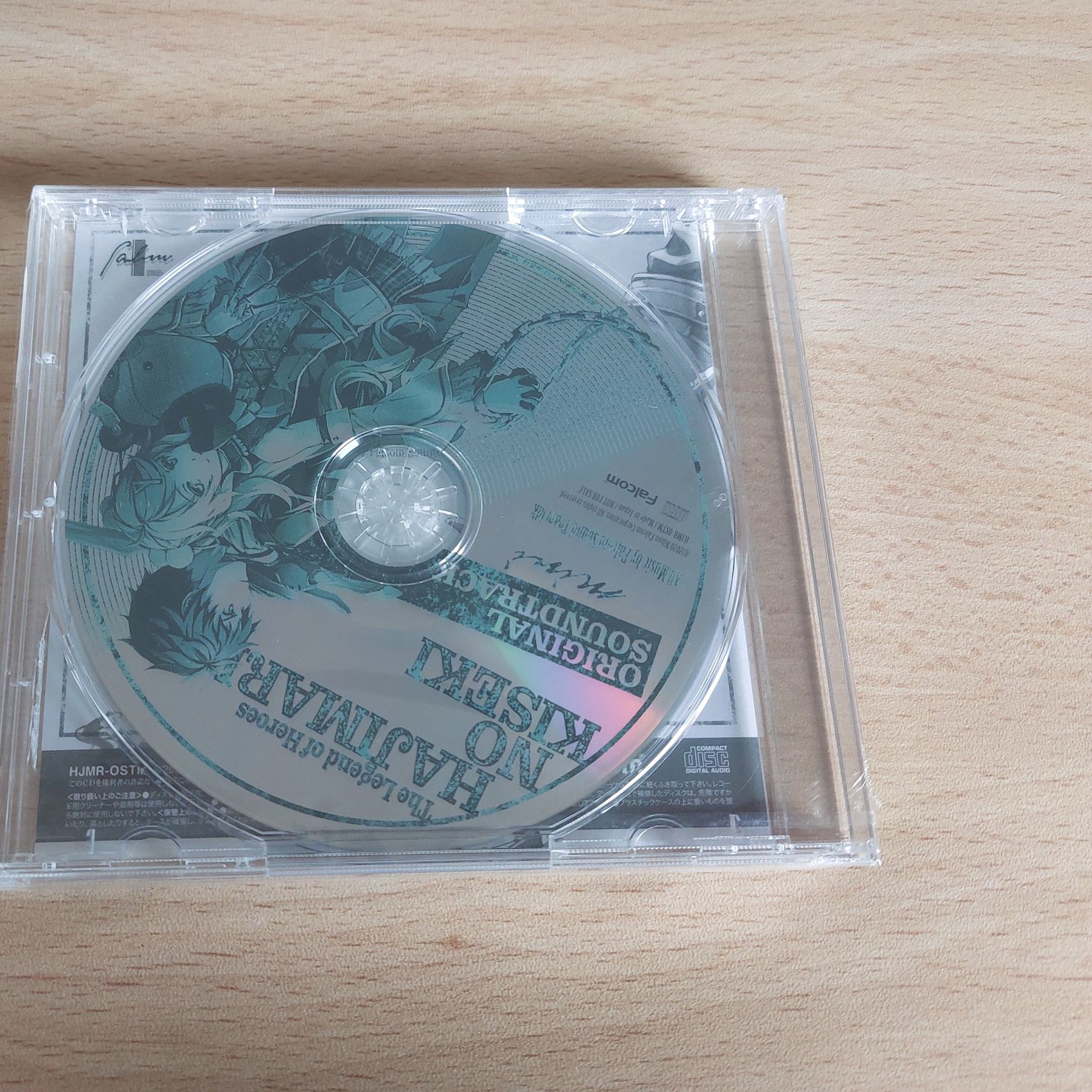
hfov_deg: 53.2
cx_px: 386
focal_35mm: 30
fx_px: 1071
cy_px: 538
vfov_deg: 54.0
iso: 200
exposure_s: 1/100
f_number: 1.8
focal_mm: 5.23
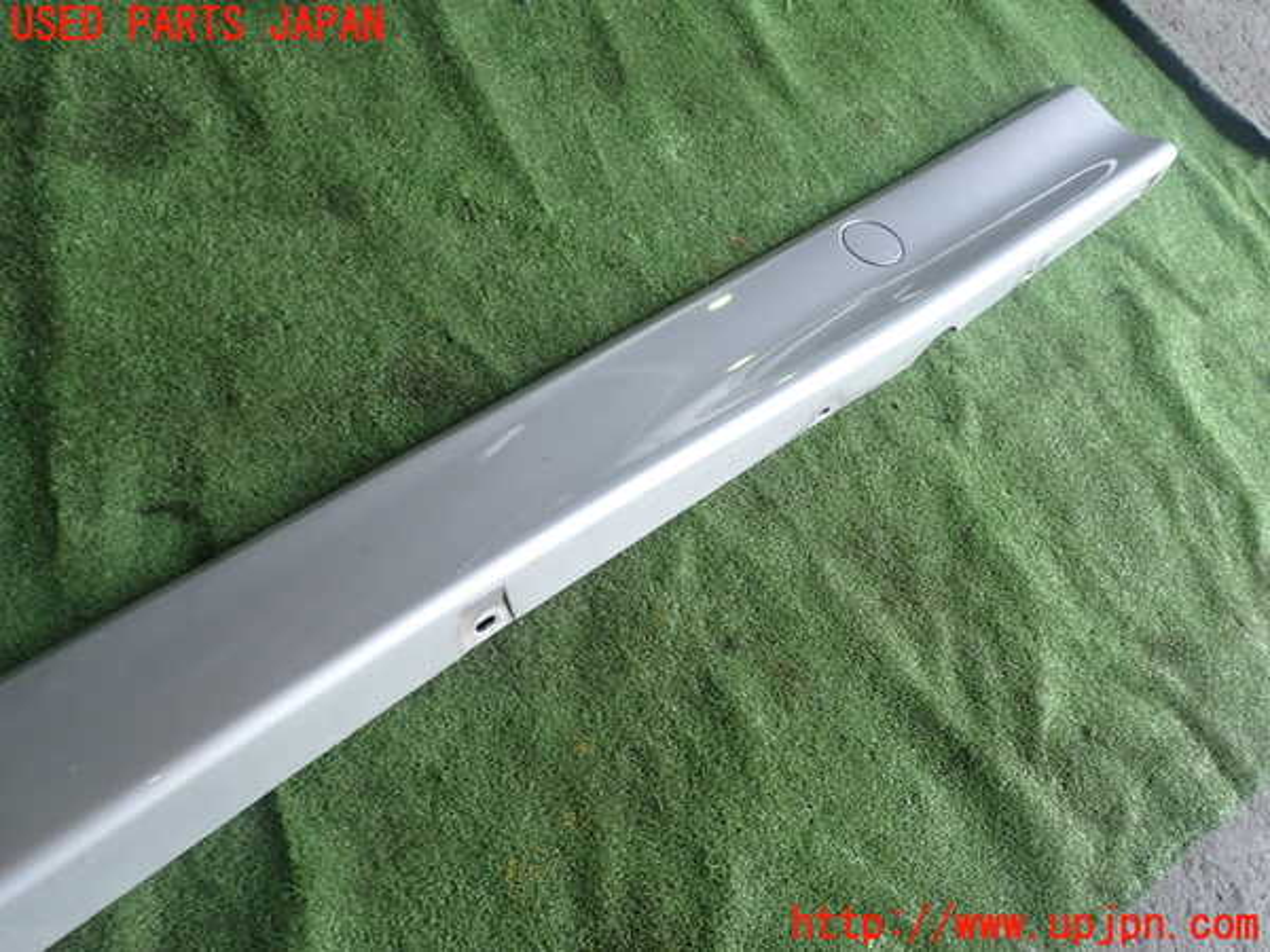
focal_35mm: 25
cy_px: 476
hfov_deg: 69.4
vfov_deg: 54.9
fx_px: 917
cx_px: 635
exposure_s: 1/80
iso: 100
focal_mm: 4.5
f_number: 2.8
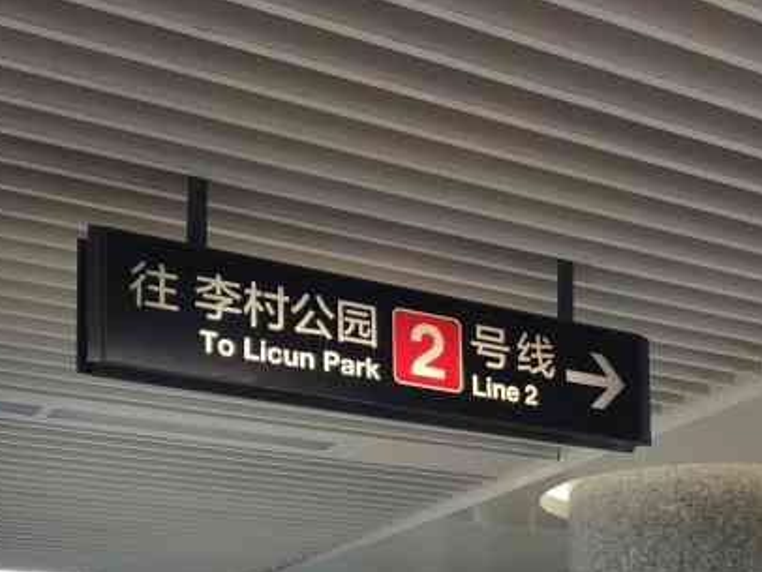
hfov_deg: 30.8
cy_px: 646
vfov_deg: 22.2
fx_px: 1366
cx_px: 539
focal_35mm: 62
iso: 125
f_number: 1.8
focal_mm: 3.95
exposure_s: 1/50
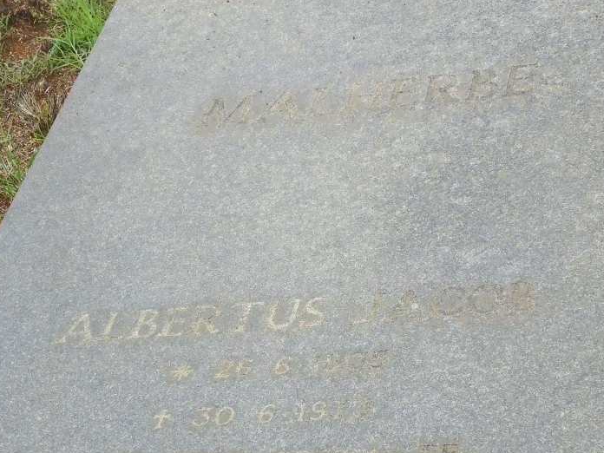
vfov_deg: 14.8
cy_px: 305
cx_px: 333
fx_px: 1745
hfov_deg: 19.6
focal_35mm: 100
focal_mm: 10.3
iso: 64
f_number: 4
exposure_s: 1/200
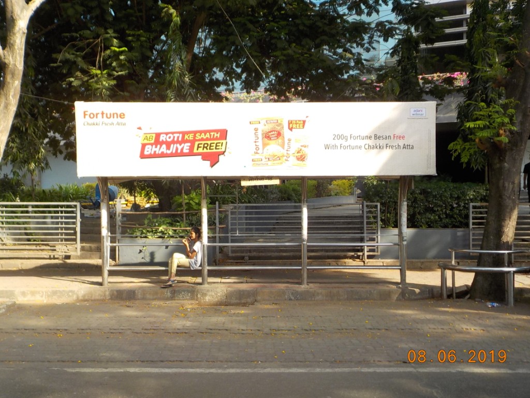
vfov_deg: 37.7
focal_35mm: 38
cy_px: 199
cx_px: 265
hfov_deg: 49.0
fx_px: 582
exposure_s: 1/200
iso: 125
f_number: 3.7
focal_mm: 5.2
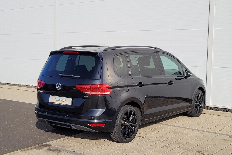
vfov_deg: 46.3
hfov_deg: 65.5
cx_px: 118
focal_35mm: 28
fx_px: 180
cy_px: 85
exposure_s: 1/2010
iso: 40
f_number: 1.8
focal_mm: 5.4
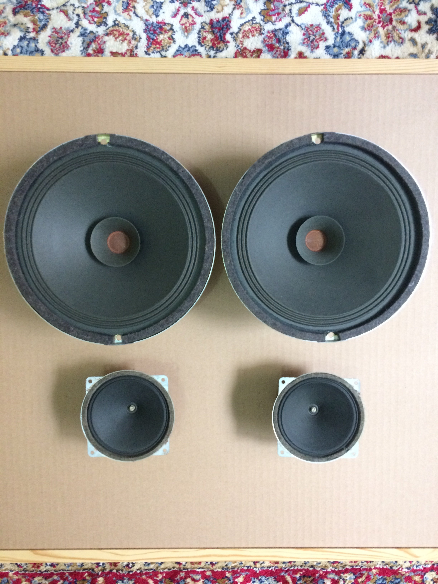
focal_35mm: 29
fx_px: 489
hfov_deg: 48.2
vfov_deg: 61.7
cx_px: 219
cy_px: 292
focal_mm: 4.15
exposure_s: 1/20
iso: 250
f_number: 2.2
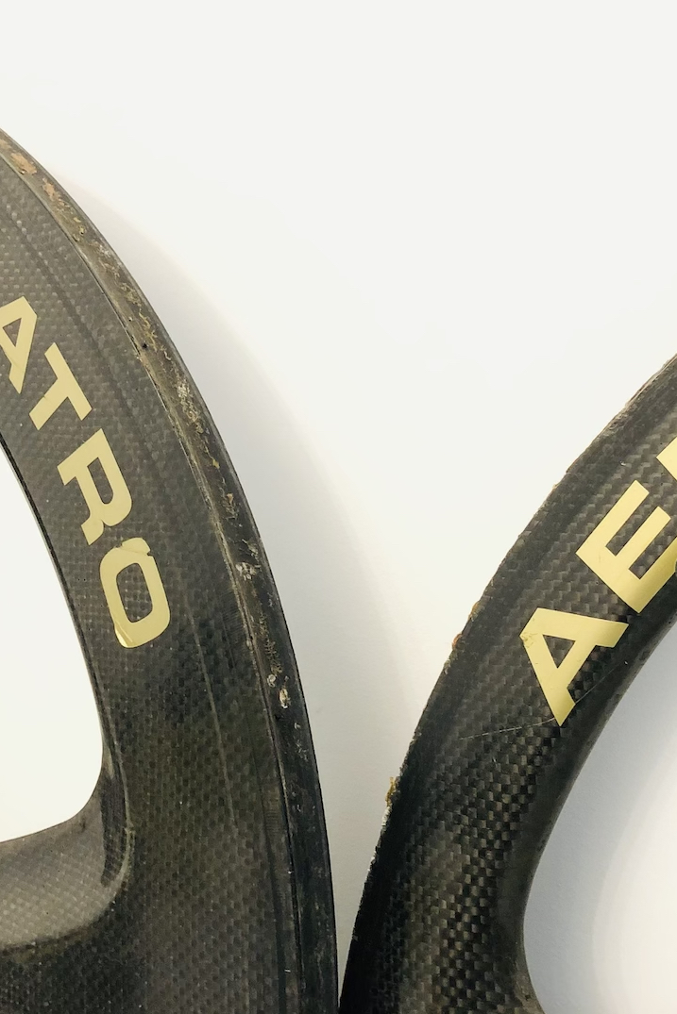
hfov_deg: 34.1
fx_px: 1100
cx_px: 415
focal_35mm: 39
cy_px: 507
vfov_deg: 49.5
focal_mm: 4
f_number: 1.8
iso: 100
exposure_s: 1/15
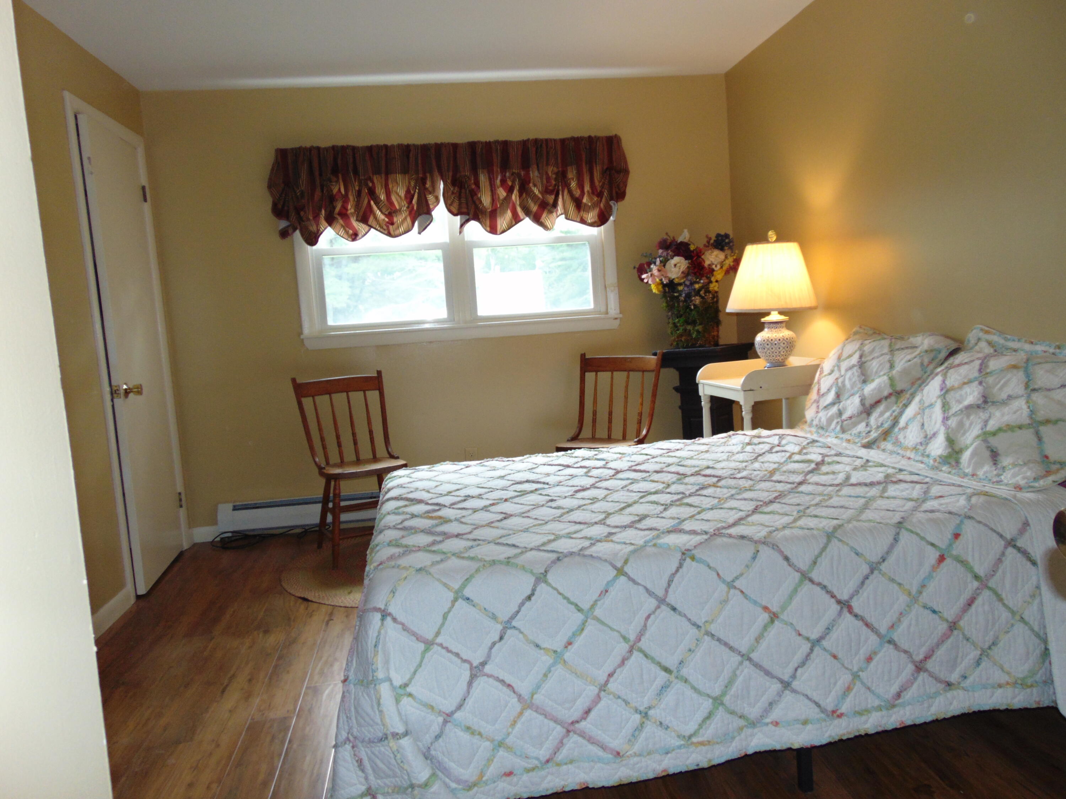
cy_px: 400
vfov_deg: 54.9
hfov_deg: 69.4
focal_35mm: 25
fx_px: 770
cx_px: 533
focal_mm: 4.5
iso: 200
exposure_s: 1/30
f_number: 3
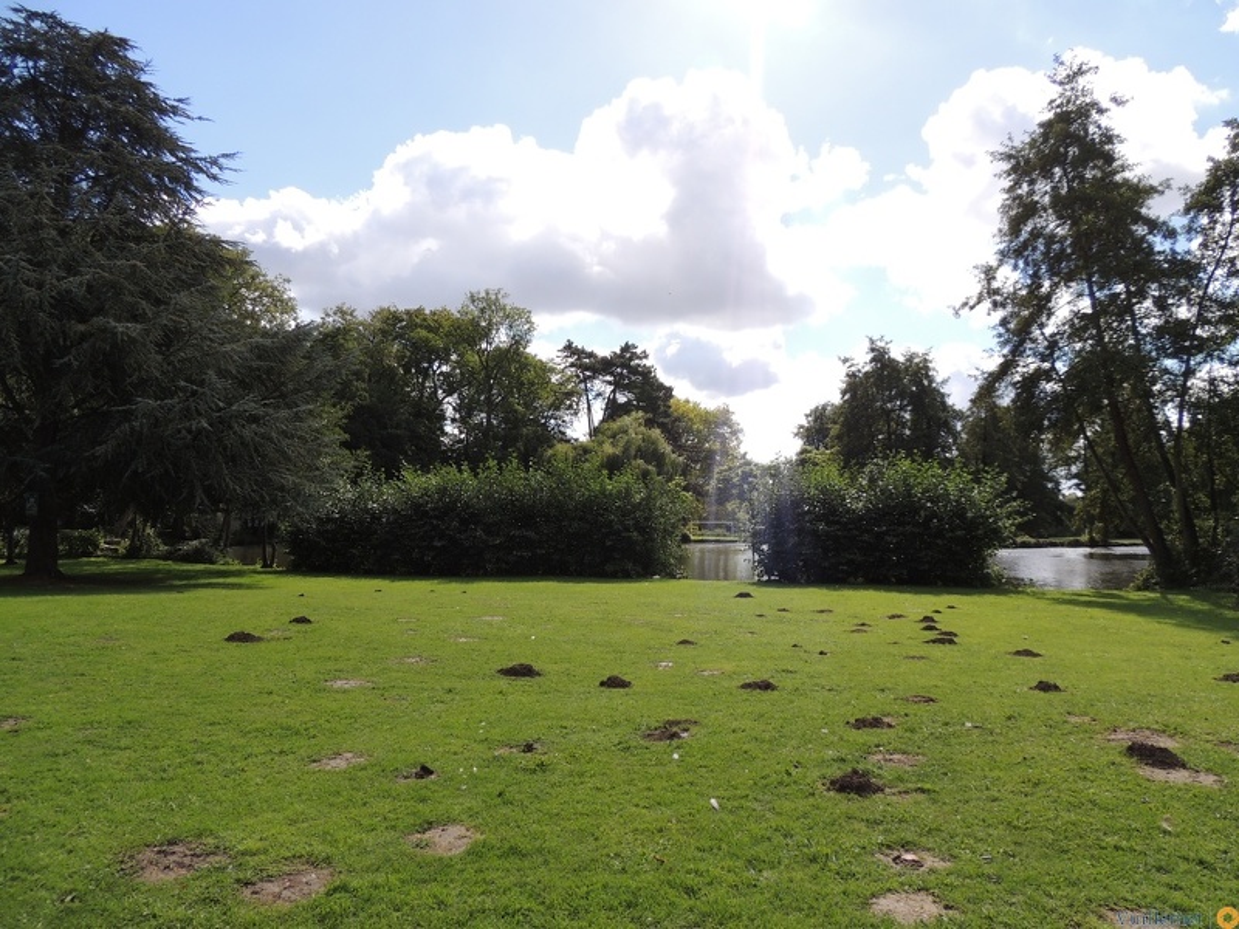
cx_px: 620
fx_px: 859
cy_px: 464
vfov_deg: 56.8
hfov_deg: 71.6
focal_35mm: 24
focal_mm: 4.3
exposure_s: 1/1250
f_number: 3
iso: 100
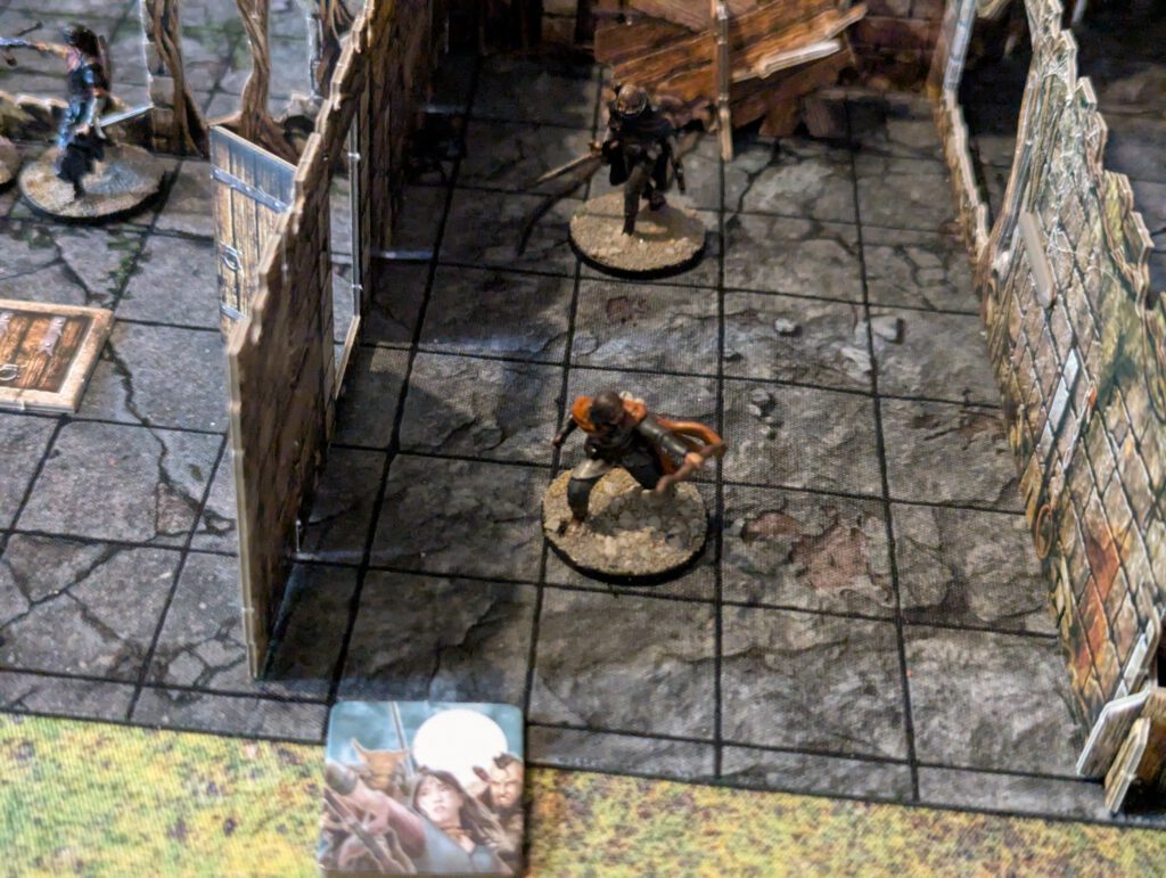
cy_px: 439
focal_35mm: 48
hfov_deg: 39.6
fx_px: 1619
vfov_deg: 30.3
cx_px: 583
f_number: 1.85
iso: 1586
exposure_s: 1/40.7
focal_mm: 6.81
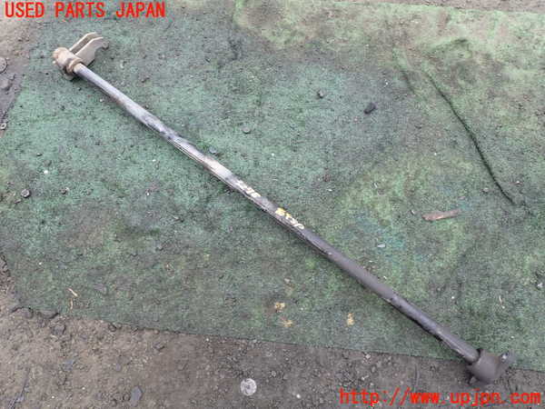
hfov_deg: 69.4
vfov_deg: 54.9
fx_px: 394
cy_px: 204
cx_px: 272
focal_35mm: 25
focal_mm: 4.5
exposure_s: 1/100
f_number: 2.8
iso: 100
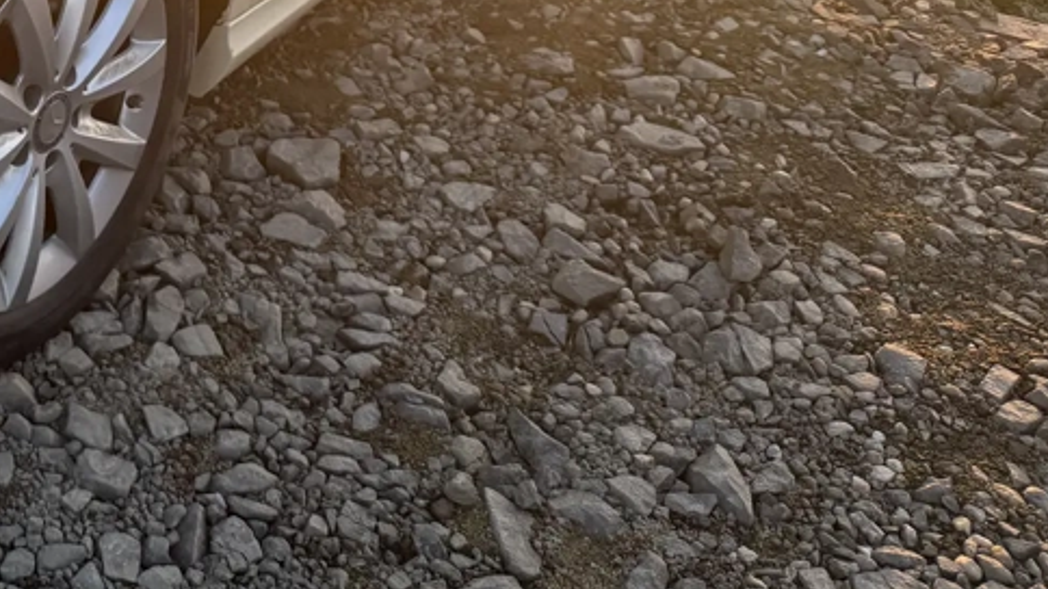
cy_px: -171
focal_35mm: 54
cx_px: -11
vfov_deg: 20.4
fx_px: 1500
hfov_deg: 34.8
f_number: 1.78
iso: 100
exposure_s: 1/637
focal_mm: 6.76
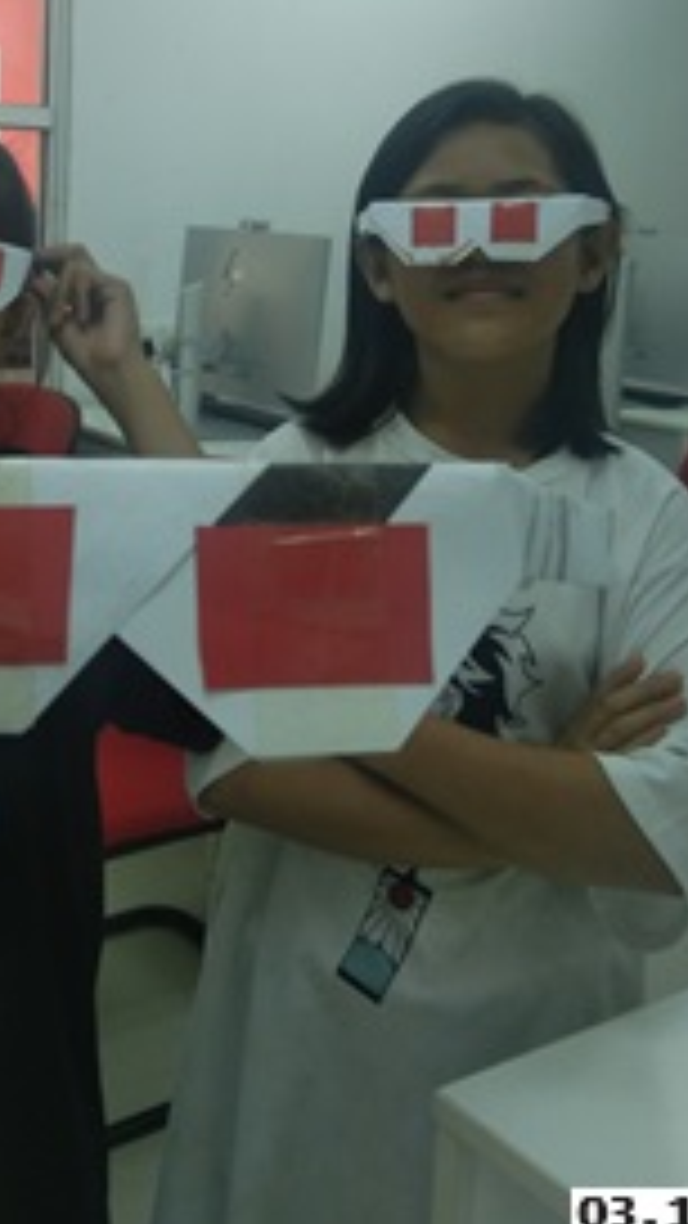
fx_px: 1622
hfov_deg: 23.7
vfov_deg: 40.2
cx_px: 180
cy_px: 310
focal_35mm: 50
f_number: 2.2
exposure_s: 1/50
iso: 115
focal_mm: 3.65
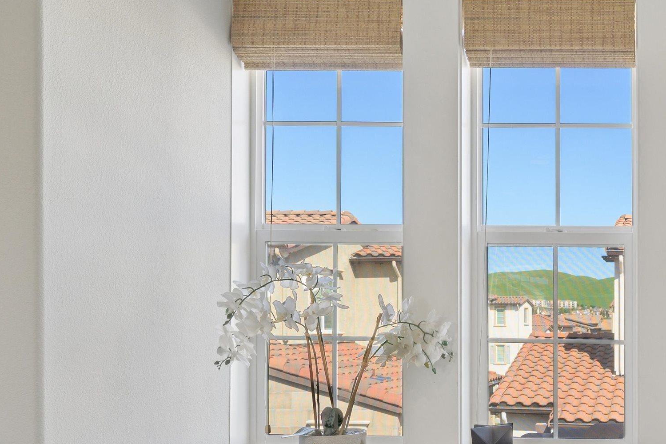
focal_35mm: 42
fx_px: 777
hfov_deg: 41.0
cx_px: 652
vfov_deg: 31.2
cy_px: 346
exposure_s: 1/125
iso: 400
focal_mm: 20.5
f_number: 9
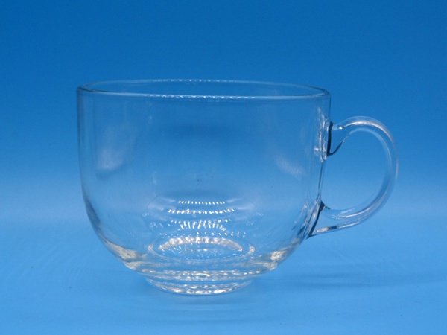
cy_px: 168
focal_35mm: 53
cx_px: 224
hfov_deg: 36.2
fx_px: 684
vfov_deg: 27.5
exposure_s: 1/250
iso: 80
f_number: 5
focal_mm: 8.7
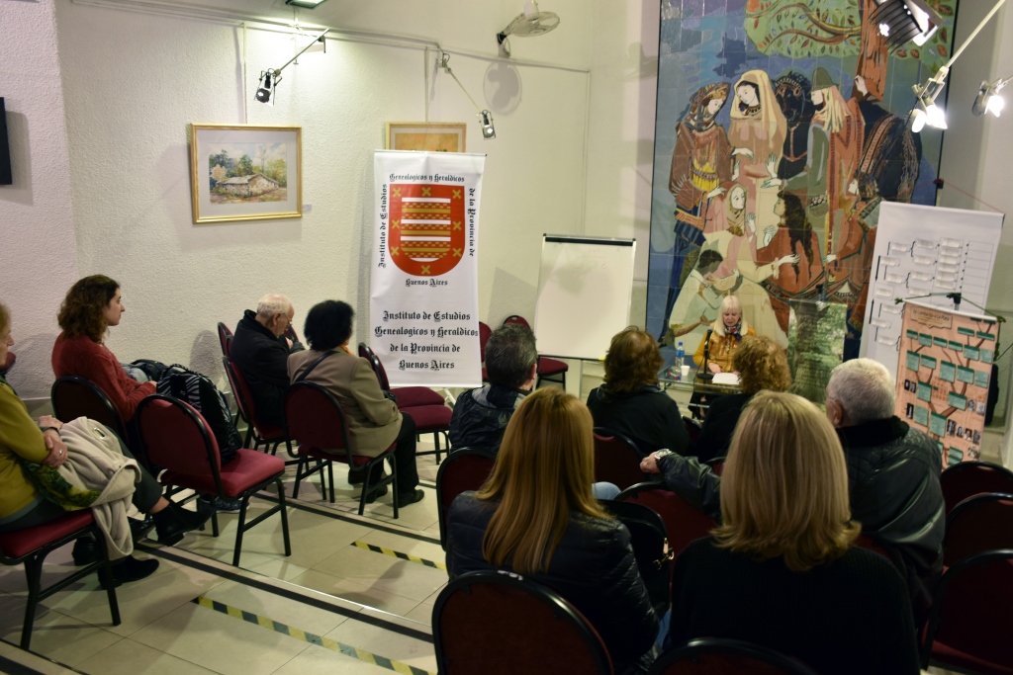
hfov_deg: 57.2
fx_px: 929
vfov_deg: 40.0
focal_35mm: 33
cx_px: 506
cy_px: 338
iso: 100
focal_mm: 22
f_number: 3.5
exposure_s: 1/13
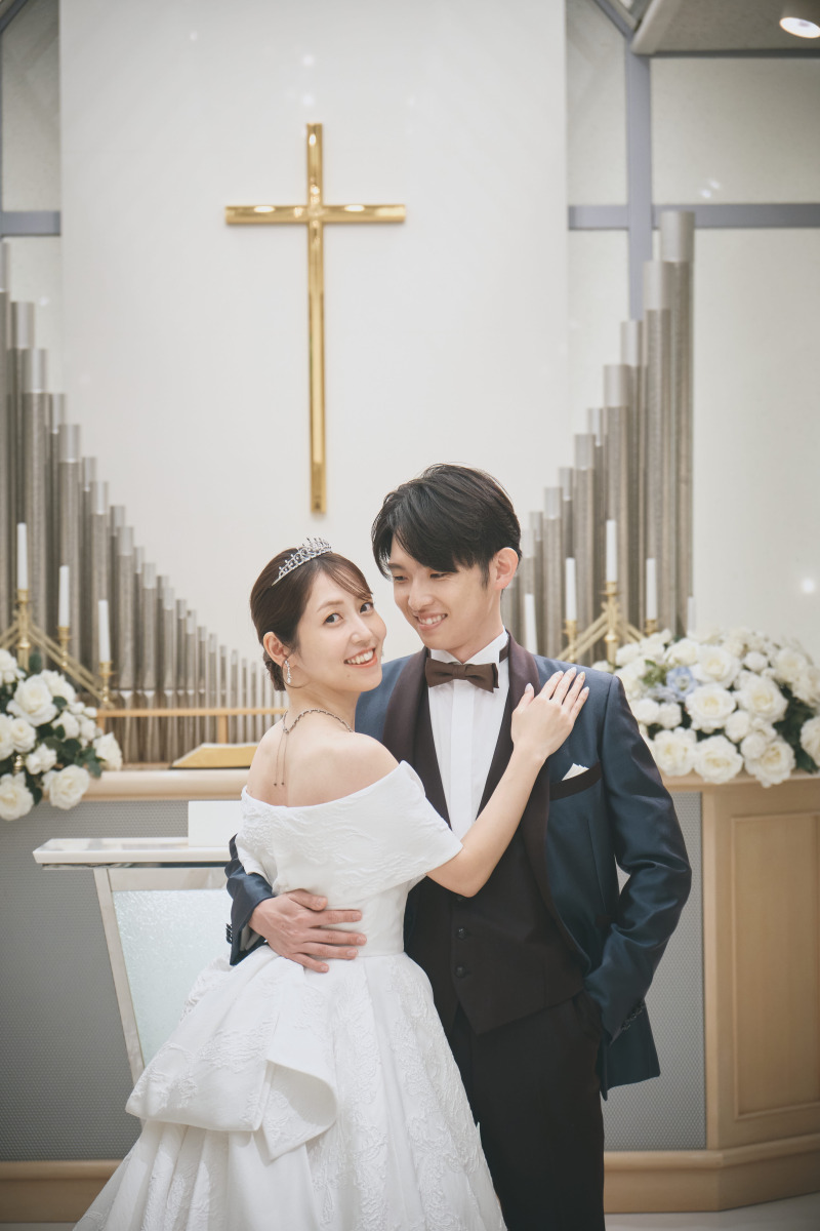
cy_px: 616
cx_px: 410
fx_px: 3587
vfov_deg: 19.5
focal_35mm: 105
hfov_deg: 13.0
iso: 1000
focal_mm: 70
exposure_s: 1/250
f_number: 3.2
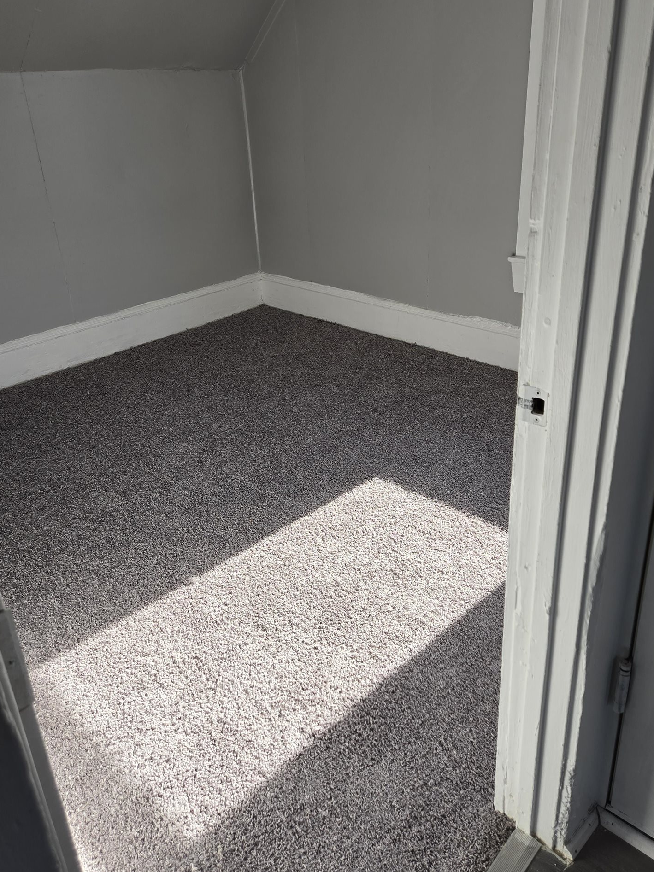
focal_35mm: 28
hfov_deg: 49.7
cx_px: 336
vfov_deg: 63.4
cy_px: 409
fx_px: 706
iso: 25
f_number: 1.8
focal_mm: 5.4
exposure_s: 1/219
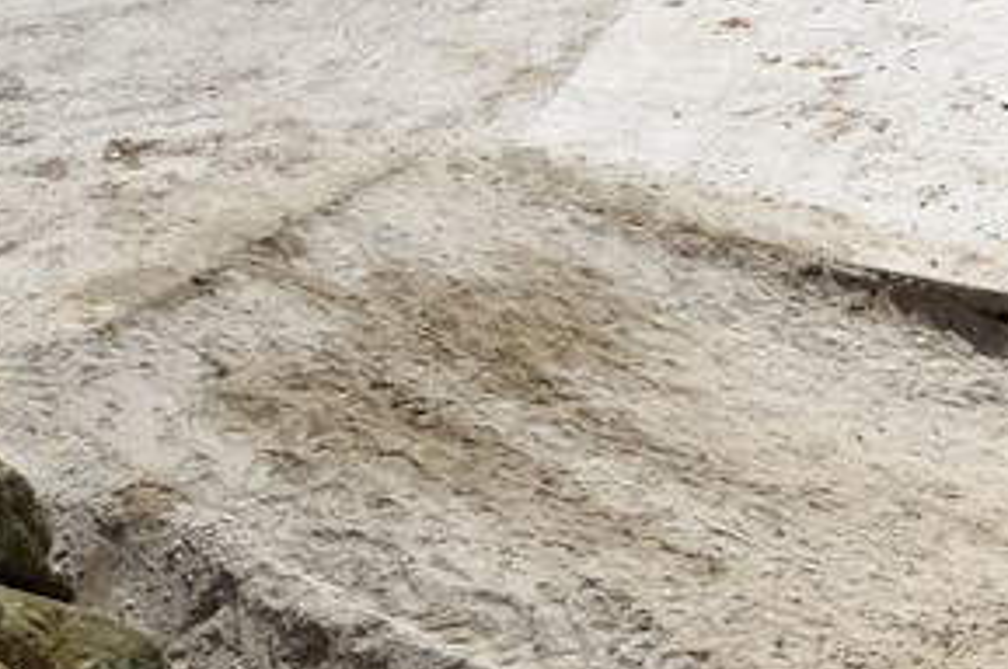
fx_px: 3720
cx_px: 2428
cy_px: -329
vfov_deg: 10.0
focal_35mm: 133
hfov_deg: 12.2
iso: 200
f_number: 13
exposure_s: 1/320
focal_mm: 24
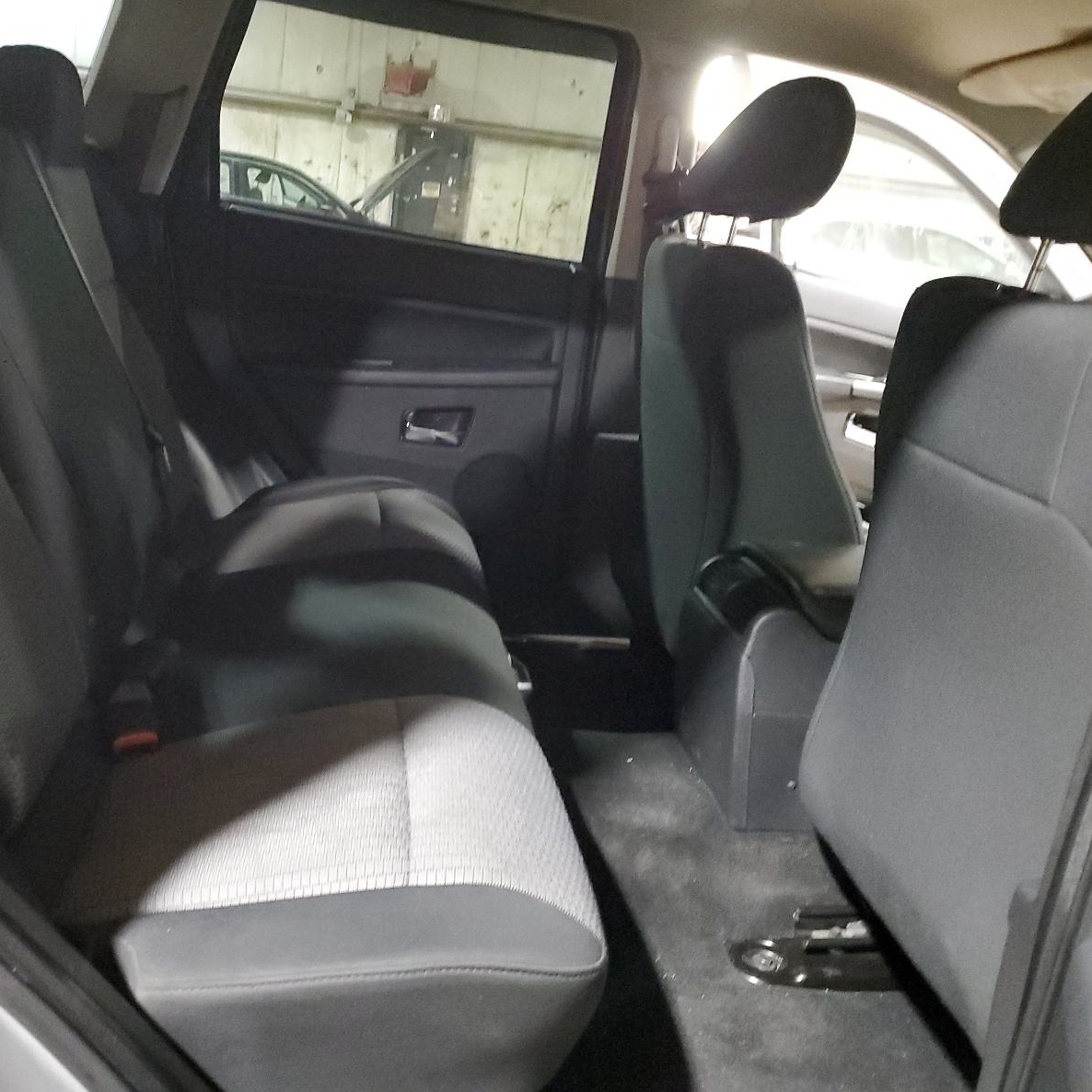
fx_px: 1106
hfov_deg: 51.9
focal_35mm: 31
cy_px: 540
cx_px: 396
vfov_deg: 52.5
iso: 842
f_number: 1.5
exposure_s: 1/15
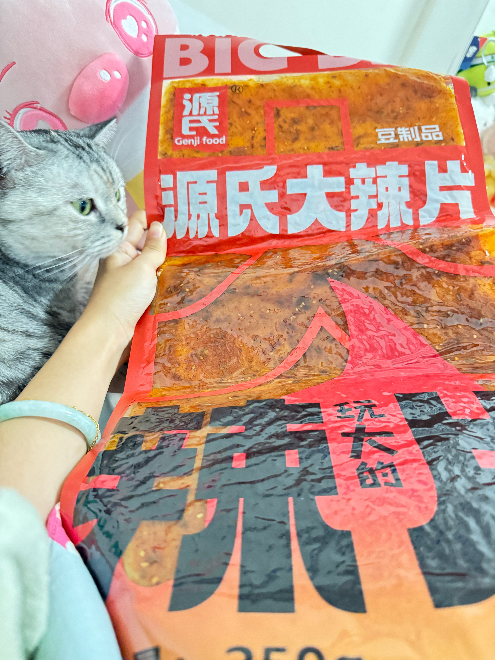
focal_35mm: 24
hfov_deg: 56.8
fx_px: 458
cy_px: 330
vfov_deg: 71.6
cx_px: 248
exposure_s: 1/30
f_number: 1.78
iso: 1600
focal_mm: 6.76
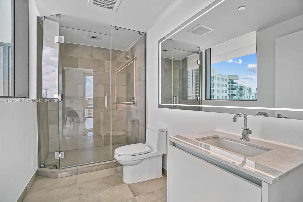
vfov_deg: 77.3
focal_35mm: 15
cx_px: 152
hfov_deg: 100.4
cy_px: 101
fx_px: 126
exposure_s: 1/80
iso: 250
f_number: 5
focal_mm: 10
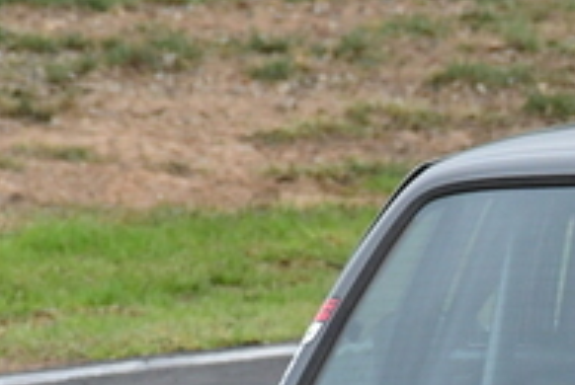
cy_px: 351
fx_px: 49365
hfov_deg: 0.7
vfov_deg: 0.4
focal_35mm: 3086
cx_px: 1028
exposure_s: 1/640
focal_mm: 500
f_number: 10
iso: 1600
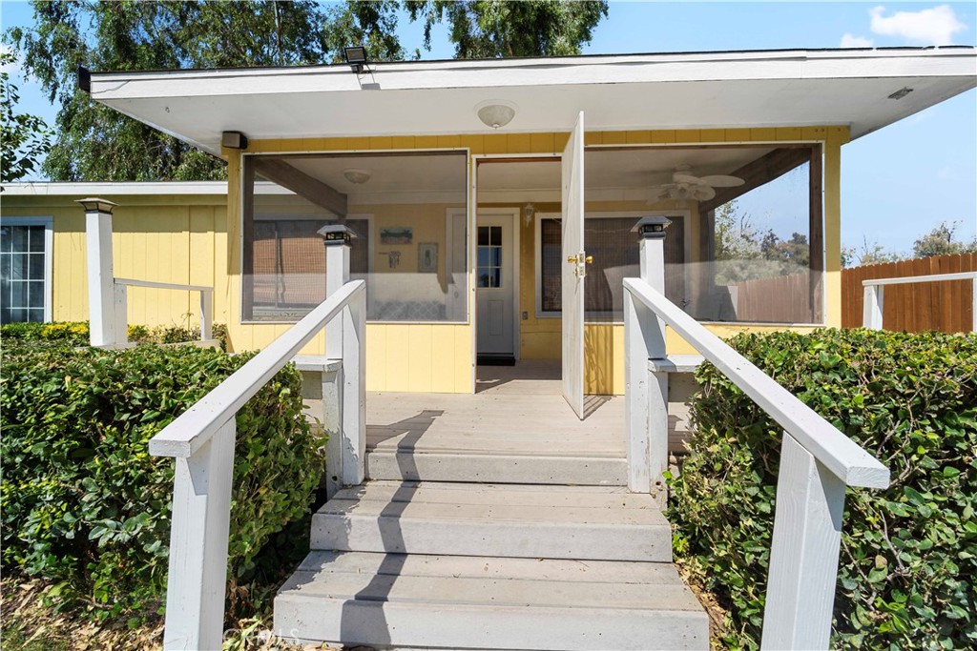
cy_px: 326
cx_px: 488
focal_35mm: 14
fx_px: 380
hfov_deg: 104.2
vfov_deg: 81.2
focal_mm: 14
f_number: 9
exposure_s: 1/3200
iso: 500
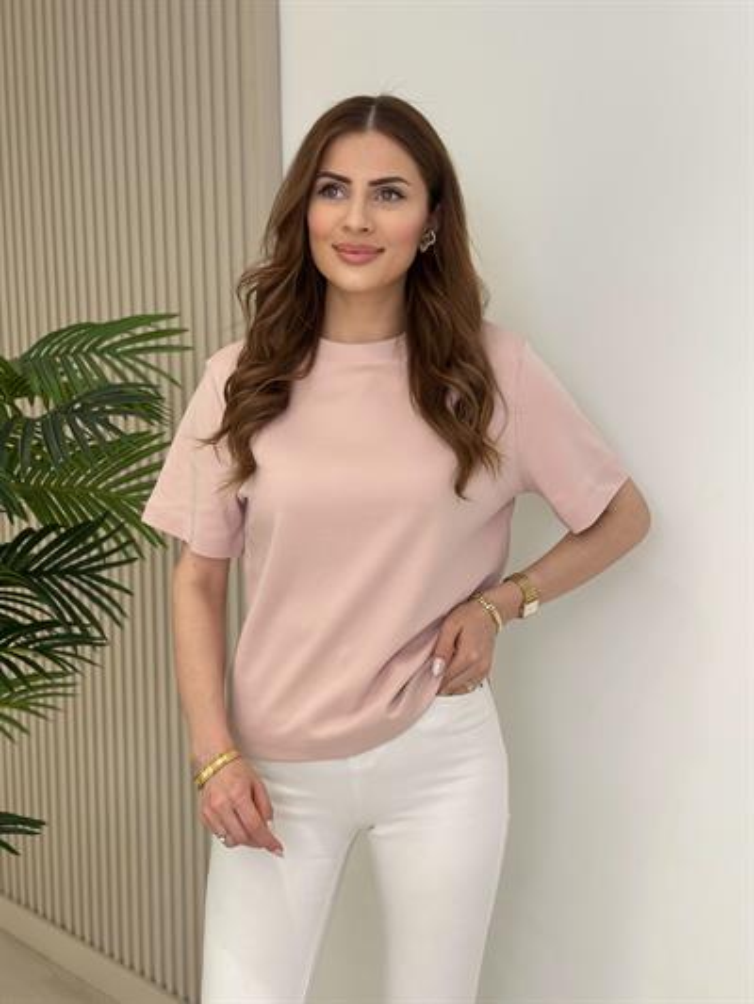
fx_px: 1393
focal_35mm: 48
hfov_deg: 30.3
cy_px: 502
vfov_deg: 39.6
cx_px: 377
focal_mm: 6.86
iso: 80
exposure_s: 1/344
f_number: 1.78
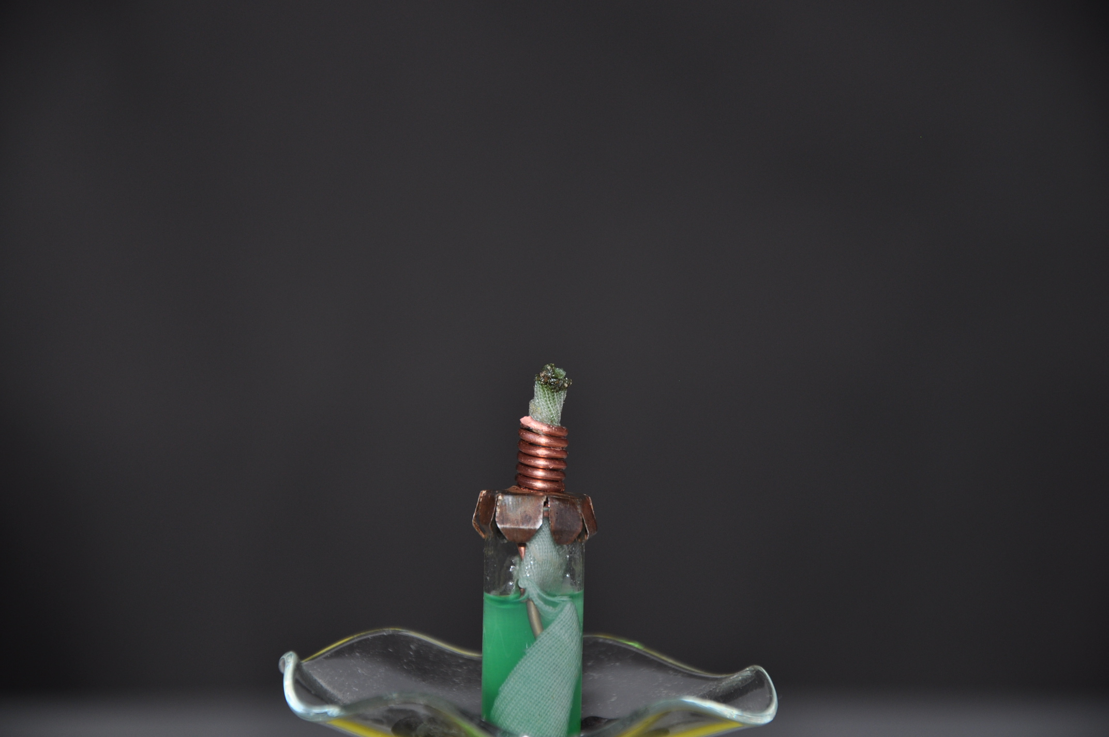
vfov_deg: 8.7
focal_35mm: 158
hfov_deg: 13.1
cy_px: 368
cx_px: 554
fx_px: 4846
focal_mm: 105
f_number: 5.6
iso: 200
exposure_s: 1/125
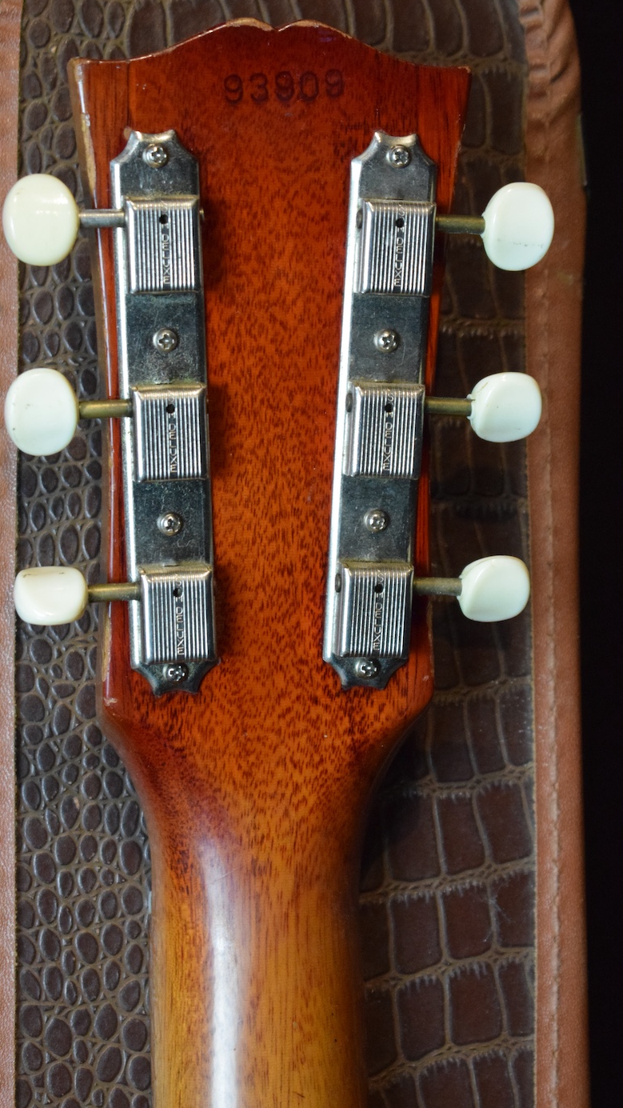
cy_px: 527
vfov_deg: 22.8
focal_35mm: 94
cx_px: 289
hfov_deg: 12.9
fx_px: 2748
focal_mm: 55
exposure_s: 1/60
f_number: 5.6
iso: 3200
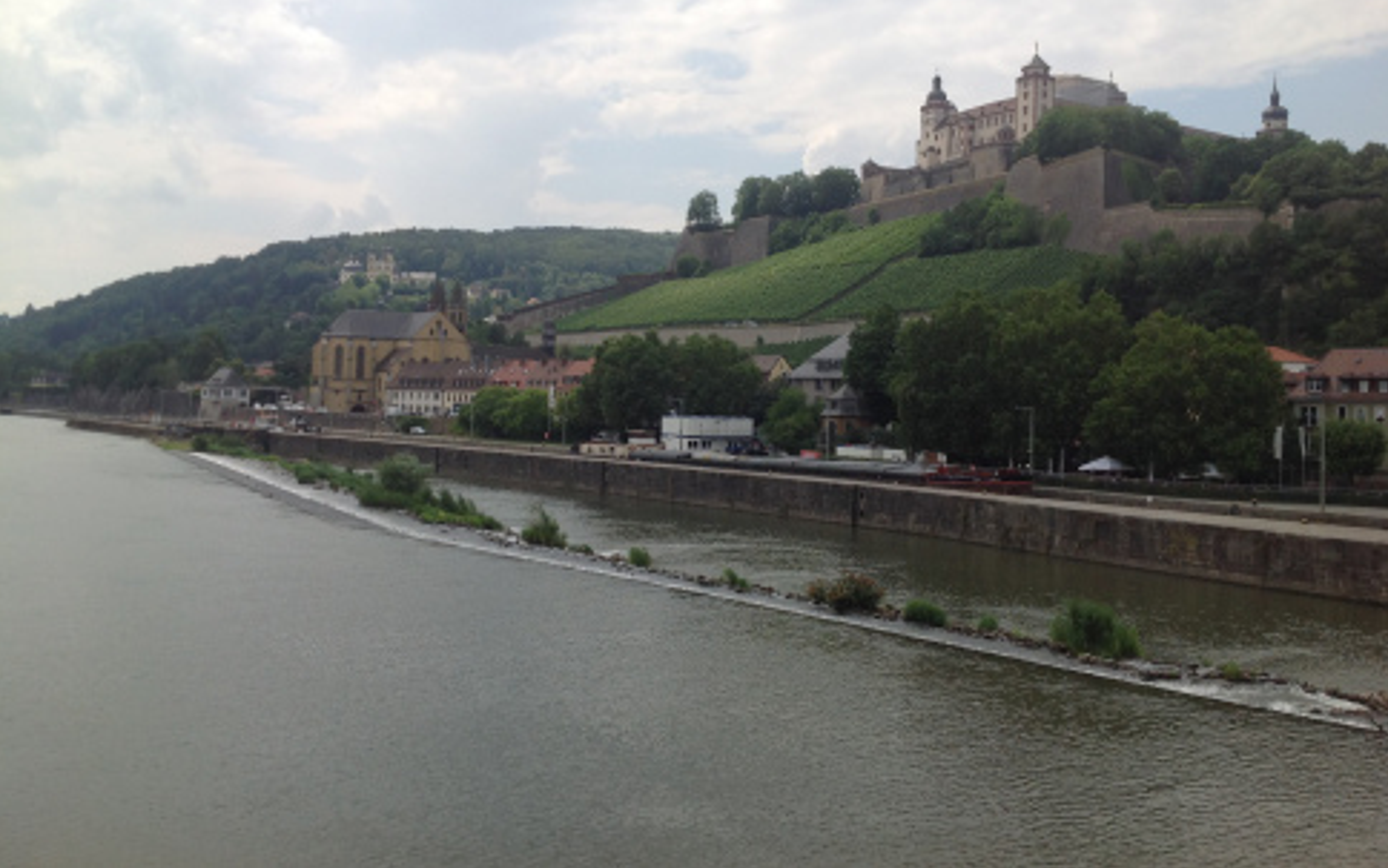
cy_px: 339
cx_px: 701
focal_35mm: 38
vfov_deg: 33.5
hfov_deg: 51.5
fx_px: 1438
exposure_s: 1/2326
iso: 64
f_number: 2.4
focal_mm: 4.28
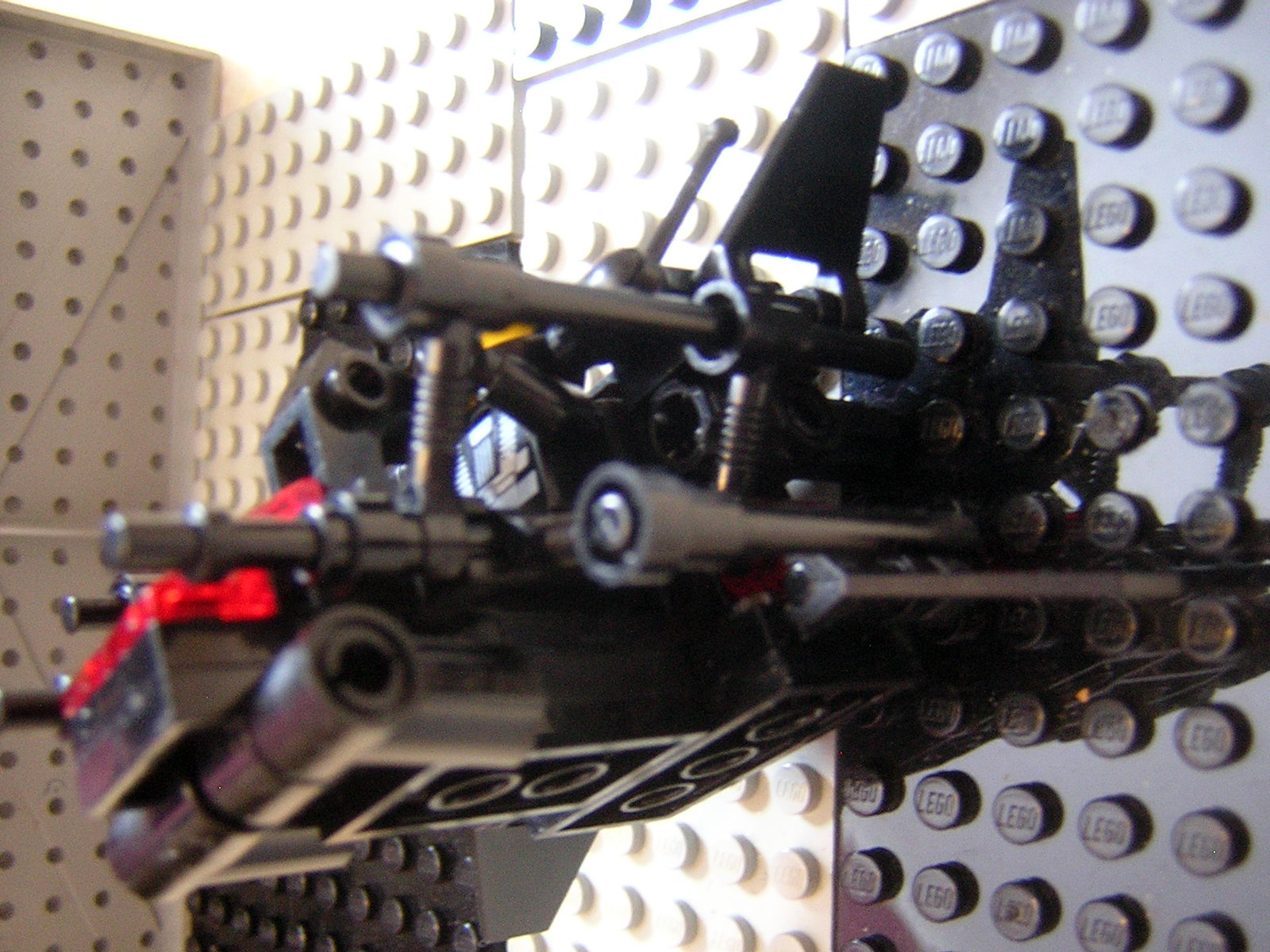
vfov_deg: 39.7
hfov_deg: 51.4
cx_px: 635
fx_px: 1321
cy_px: 476
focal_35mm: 36
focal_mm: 4.7
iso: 400
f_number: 2.6
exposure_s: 1/2.6
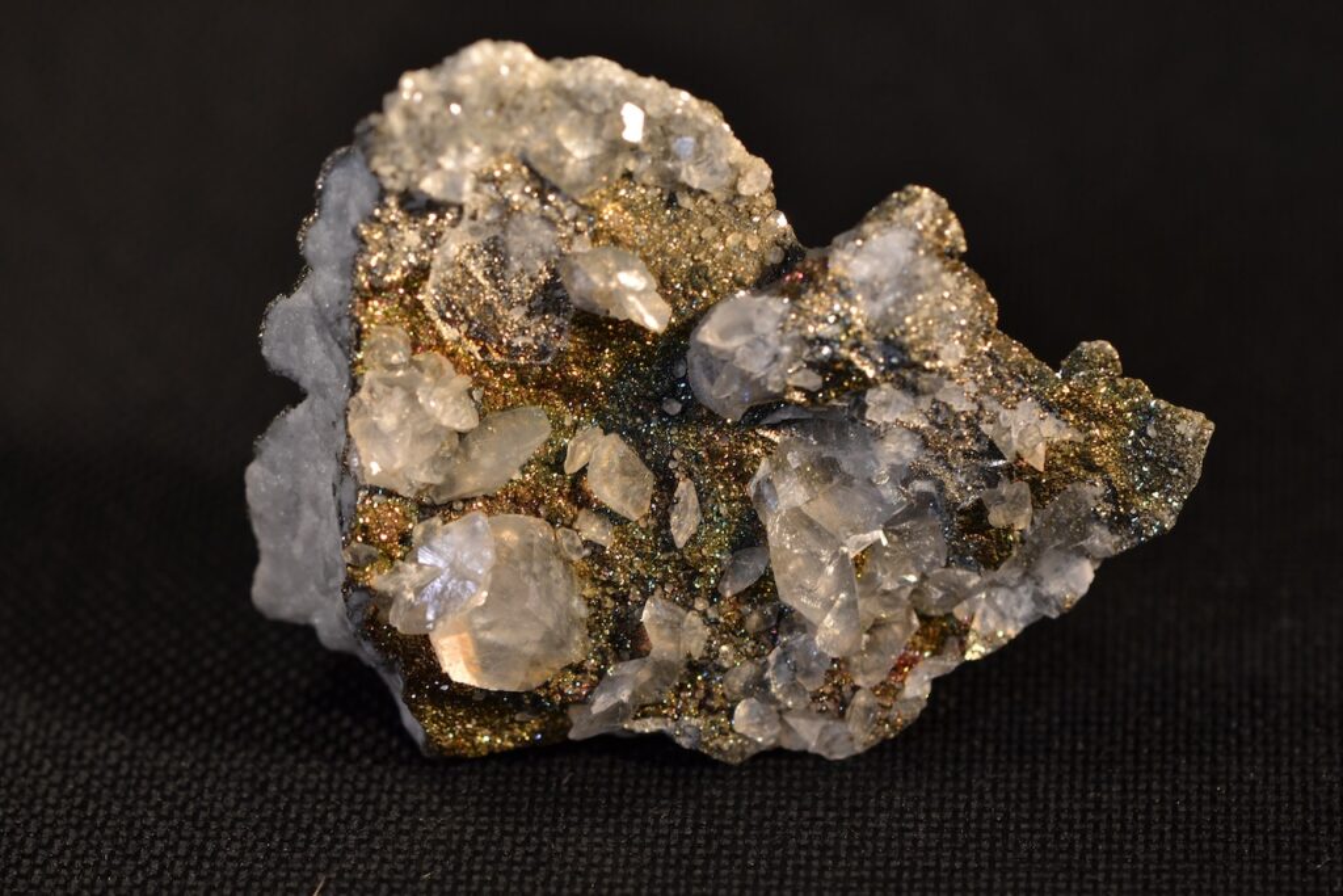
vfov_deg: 10.8
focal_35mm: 128
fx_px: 4757
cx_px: 672
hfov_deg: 16.1
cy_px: 448
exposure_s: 1/13
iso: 100
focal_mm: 85
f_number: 6.3
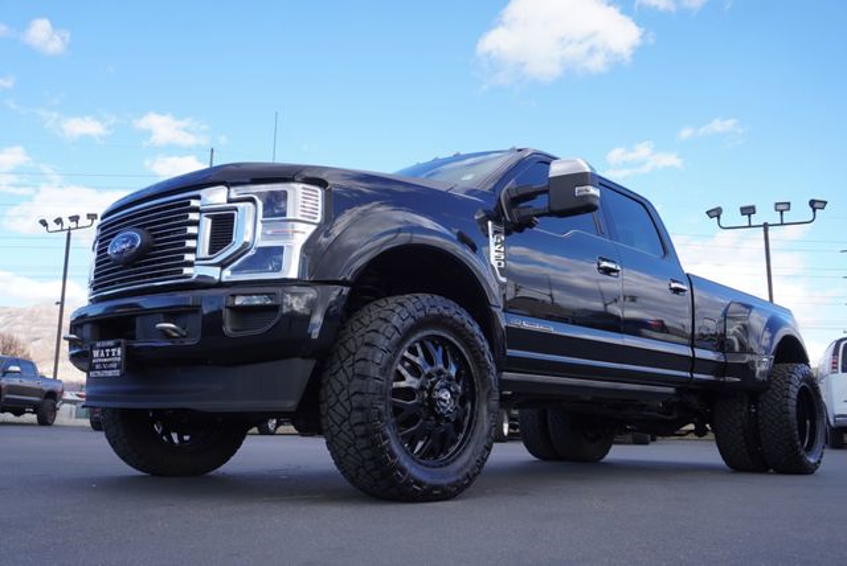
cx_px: 424
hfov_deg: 57.2
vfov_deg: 40.0
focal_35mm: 33
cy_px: 283
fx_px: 777
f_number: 6.3
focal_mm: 22
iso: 100
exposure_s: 1/125
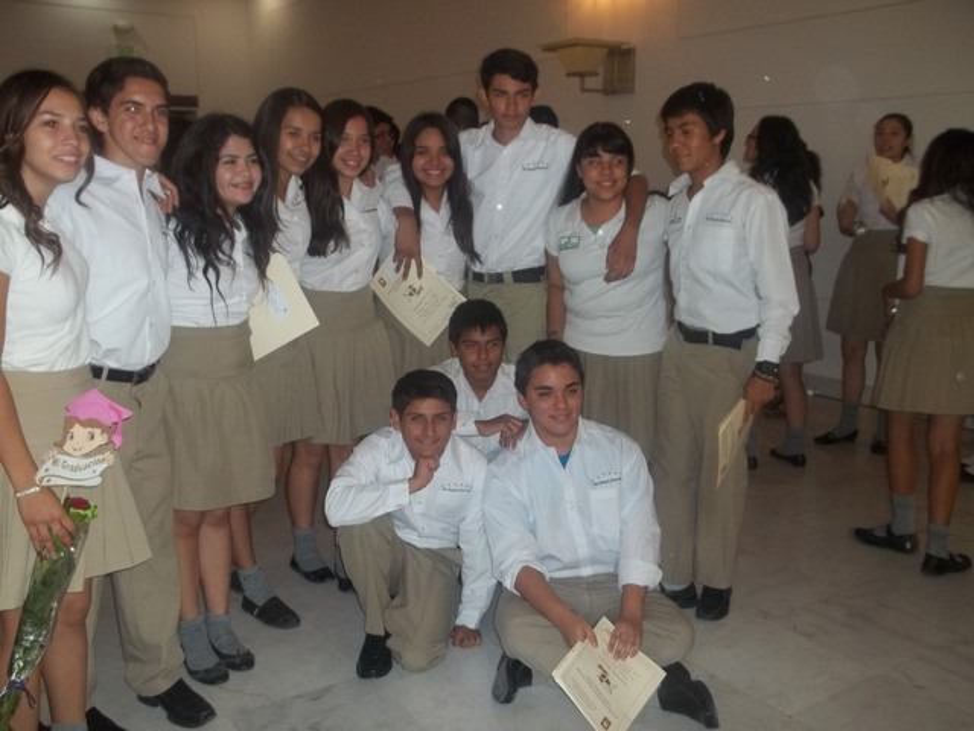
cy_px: 366
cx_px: 487
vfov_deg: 42.9
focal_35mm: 33
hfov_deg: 55.4
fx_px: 929
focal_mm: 5.9
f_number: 3.3
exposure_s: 1/30
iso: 160
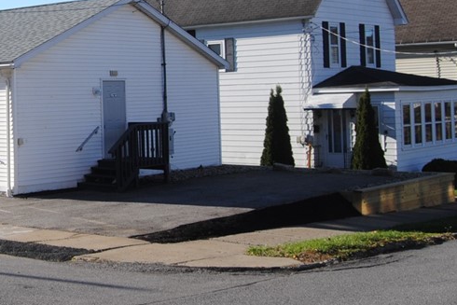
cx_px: 11
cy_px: 52
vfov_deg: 18.5
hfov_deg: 26.4
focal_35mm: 73
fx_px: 927
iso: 100
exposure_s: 1/250
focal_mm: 22
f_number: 8
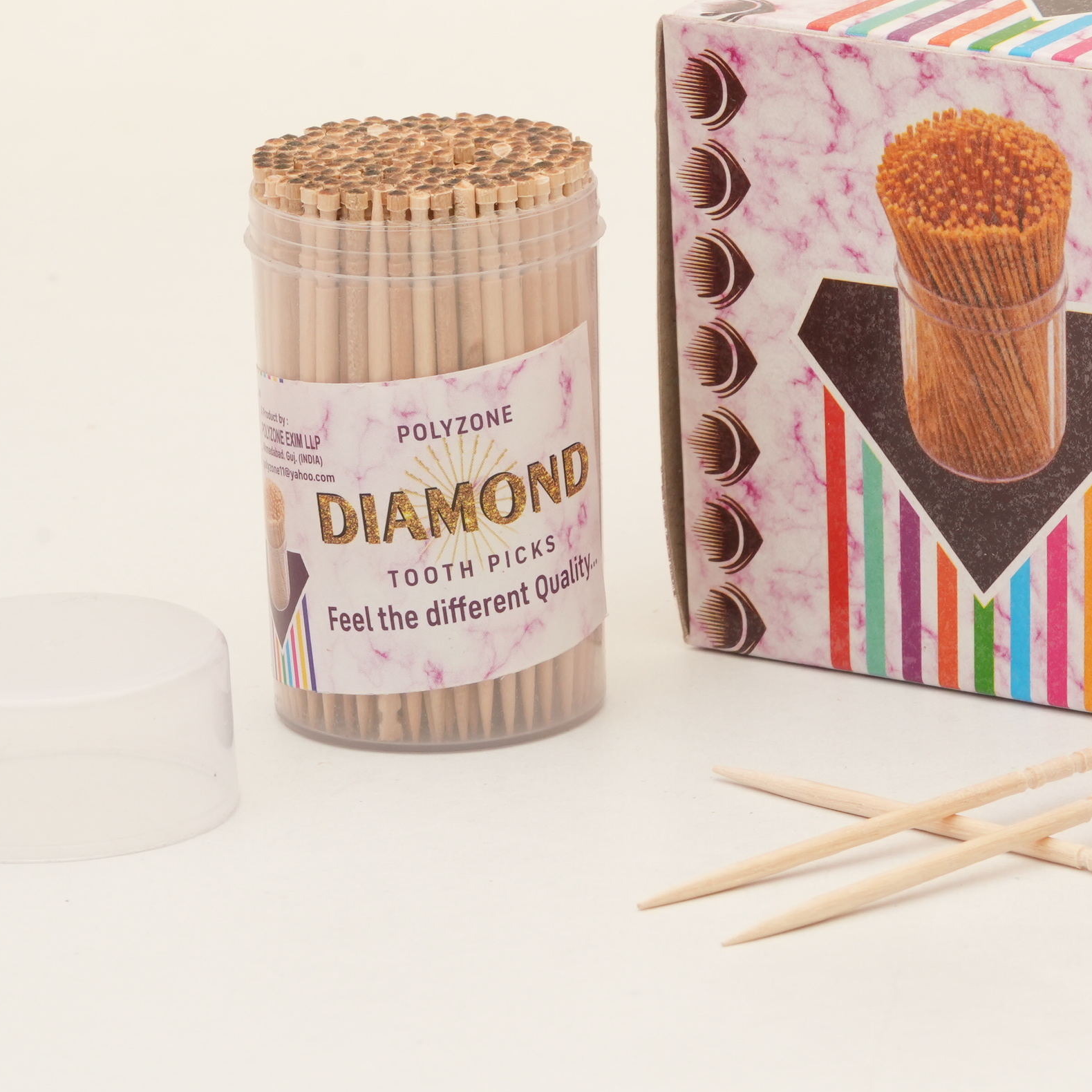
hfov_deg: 7.8
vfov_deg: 7.8
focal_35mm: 223
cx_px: 1262
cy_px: 193
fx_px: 7959
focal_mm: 90
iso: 800
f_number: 14
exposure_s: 1/30
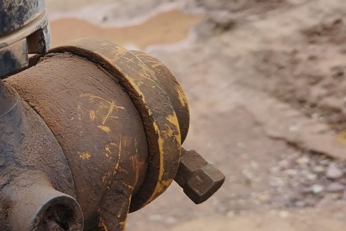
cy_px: 66
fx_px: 740
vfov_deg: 17.6
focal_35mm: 77
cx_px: -50
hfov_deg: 24.3
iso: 72
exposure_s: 1/769
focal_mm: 5.5
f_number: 1.75
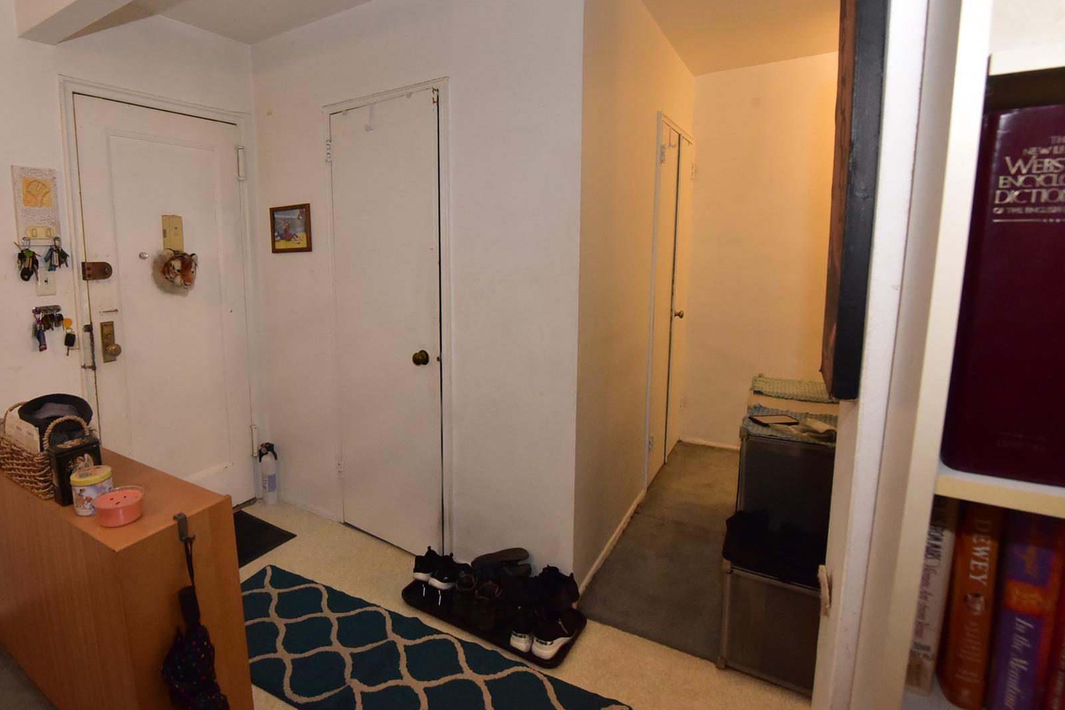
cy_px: 313
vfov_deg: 67.2
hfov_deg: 88.1
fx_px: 532
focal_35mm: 18
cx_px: 394
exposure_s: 1/60
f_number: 9
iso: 3200
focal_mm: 14
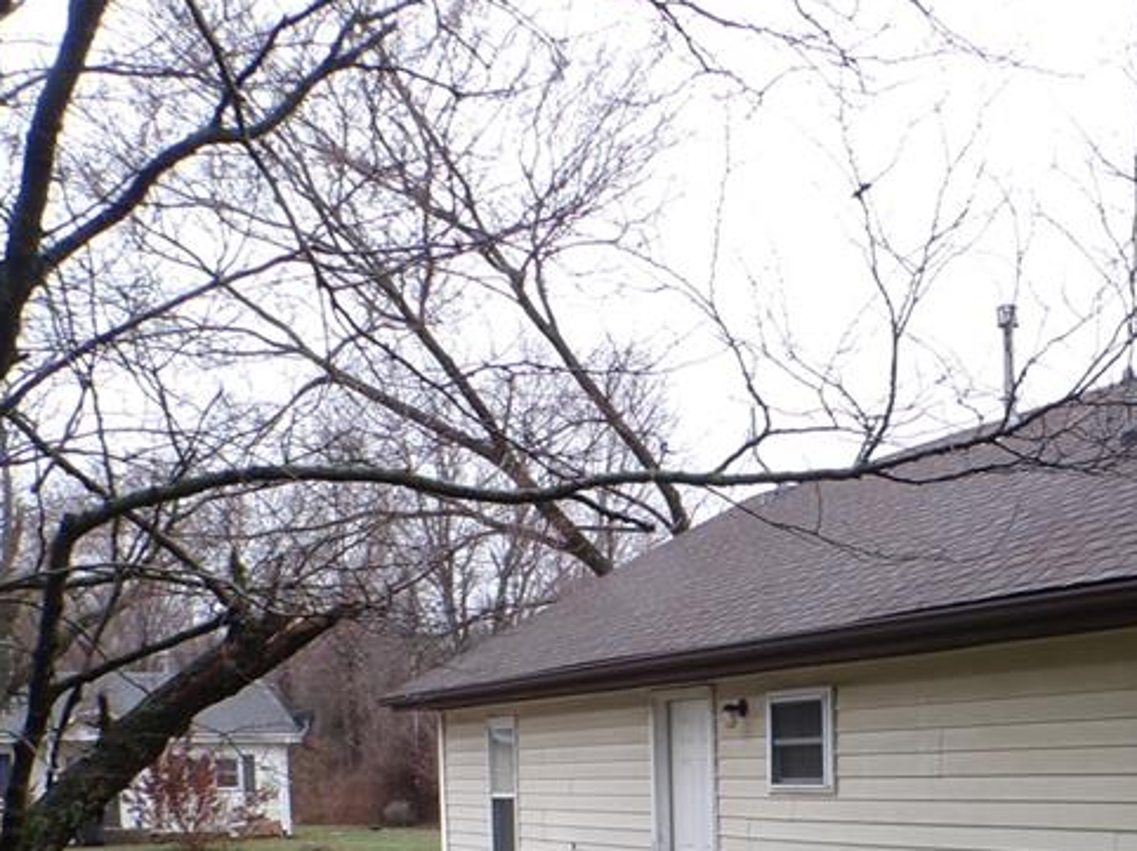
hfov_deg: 35.8
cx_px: 972
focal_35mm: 51
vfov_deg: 26.6
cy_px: 898
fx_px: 1674
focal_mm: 4.3
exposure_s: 1/150
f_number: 4.4
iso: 100
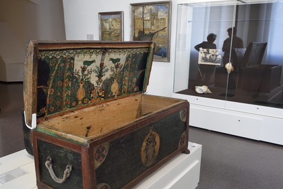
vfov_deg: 42.3
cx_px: 142
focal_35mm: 31
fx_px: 244
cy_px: 94
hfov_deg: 60.3
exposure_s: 1/60
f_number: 8
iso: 1600
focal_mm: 31
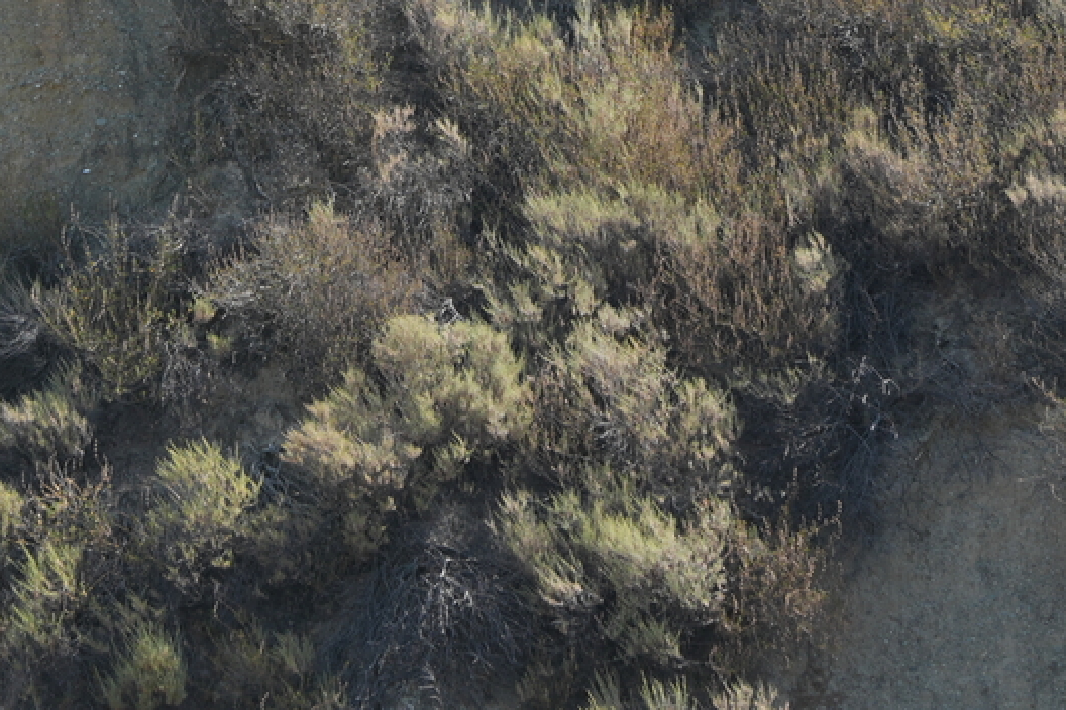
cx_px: 297
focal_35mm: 139
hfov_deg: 14.7
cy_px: -607
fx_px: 4116
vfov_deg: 9.4
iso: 100
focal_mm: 34
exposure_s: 1/100
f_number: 7.1
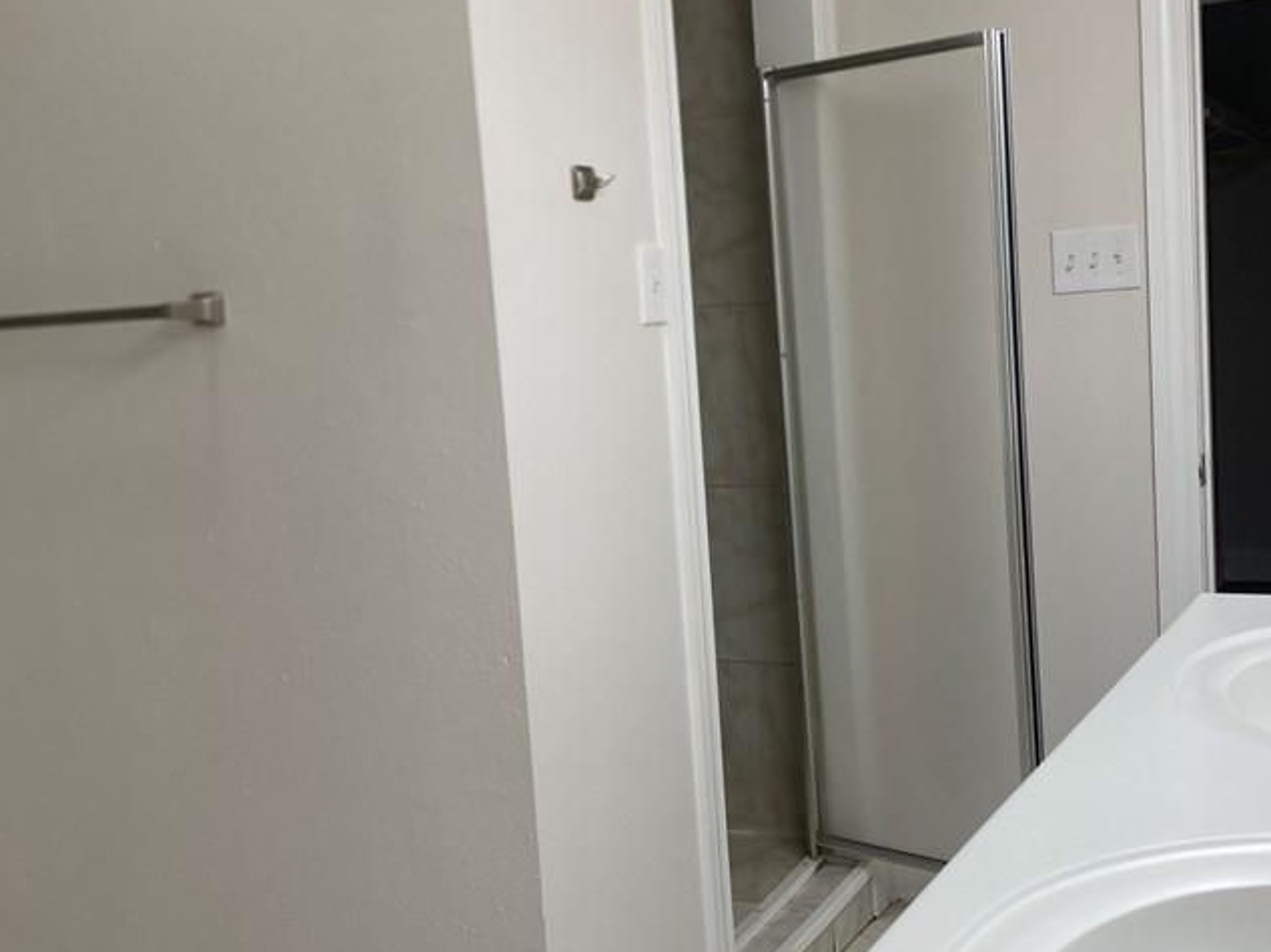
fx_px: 1542
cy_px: 493
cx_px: 732
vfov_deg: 34.3
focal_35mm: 42
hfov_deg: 44.7
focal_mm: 4.25
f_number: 1.8
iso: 80
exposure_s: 1/120
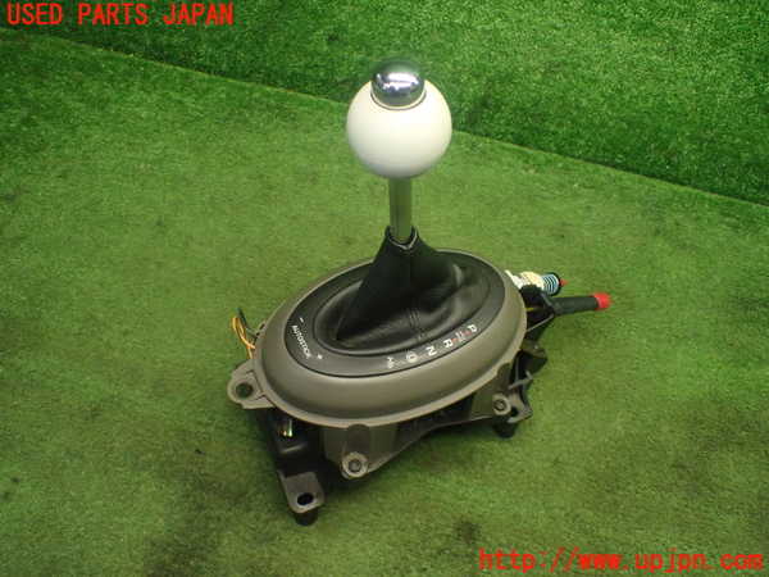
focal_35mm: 30
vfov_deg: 46.8
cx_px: 384
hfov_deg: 60.0
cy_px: 288
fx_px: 666
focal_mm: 5.4
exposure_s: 1/125
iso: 640
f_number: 2.3
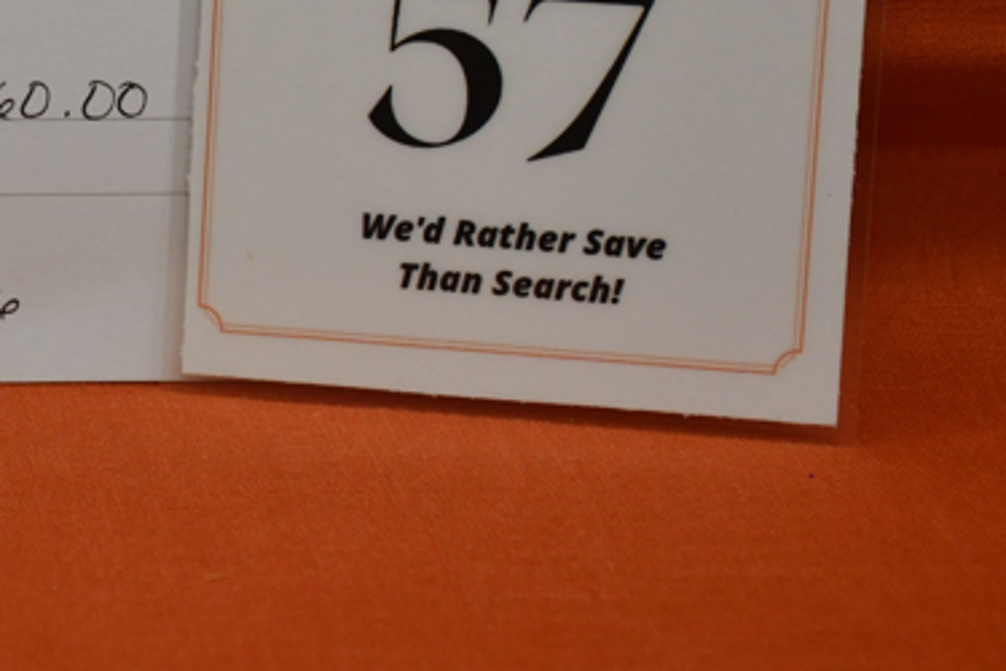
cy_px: 40
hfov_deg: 11.7
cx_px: -67
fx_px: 4834
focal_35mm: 173
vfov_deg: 7.9
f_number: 5.6
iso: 1250
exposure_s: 1/125
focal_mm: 48
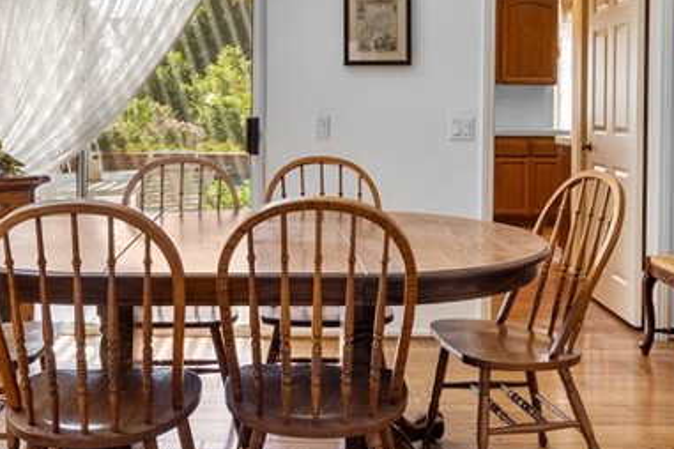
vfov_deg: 30.7
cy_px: 118
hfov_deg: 45.3
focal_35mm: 43
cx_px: 297
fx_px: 805
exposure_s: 1/30
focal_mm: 16
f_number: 8
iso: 640
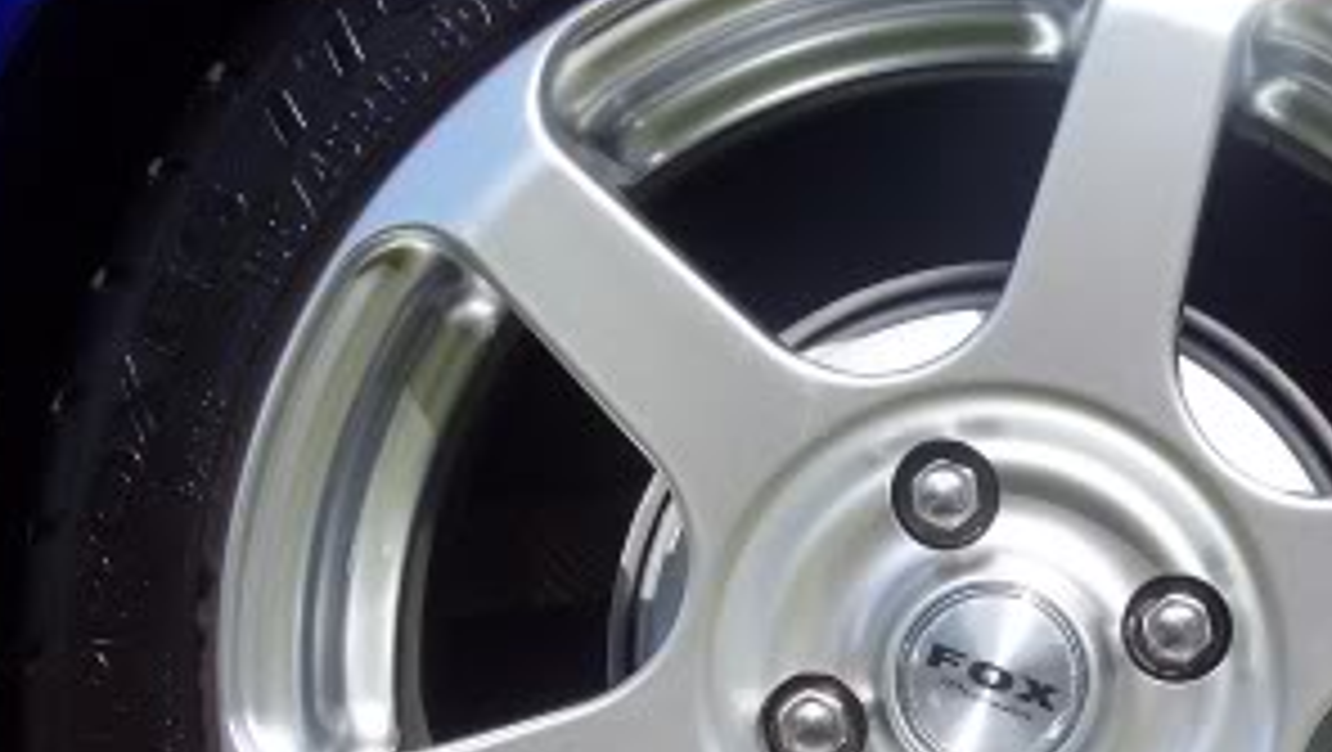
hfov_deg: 29.3
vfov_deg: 16.7
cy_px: 718
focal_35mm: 71
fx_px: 2509
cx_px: 1004
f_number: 4.8
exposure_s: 1/700
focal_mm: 8
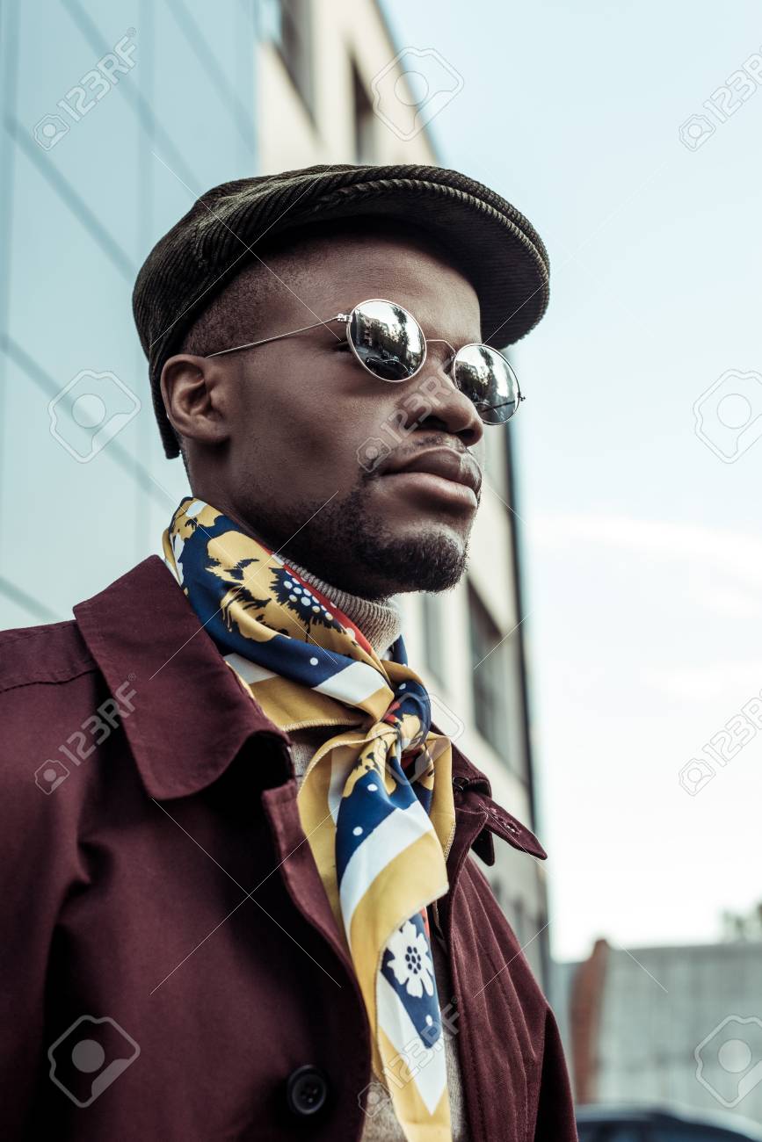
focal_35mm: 50
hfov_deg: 27.0
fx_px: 1587
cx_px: 381
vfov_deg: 39.6
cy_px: 571
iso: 400
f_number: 5
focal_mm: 50
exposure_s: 1/160
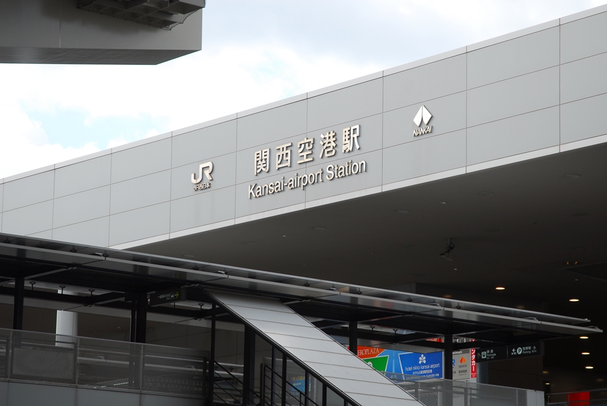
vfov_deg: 10.8
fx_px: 2152
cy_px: 203
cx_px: 304
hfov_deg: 16.1
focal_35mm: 128
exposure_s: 1/200
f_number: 5.6
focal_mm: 85
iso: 100
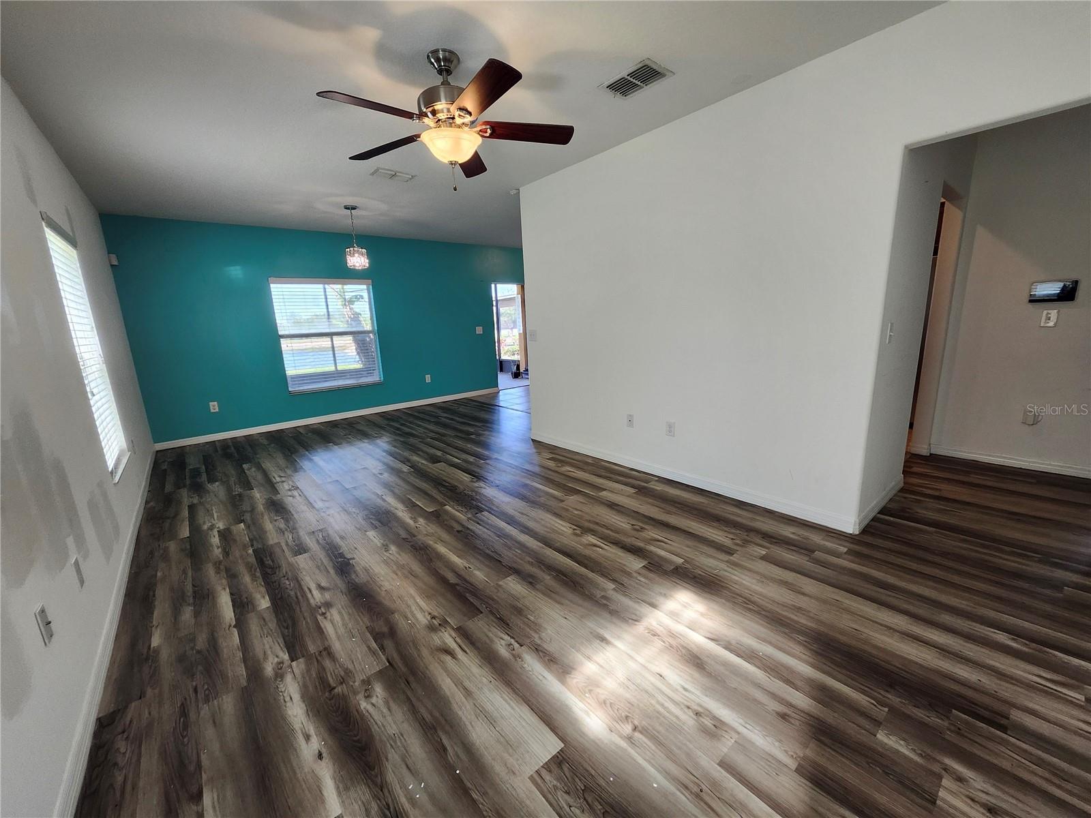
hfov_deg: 106.2
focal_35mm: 13
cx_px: 546
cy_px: 409
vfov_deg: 89.9
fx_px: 410
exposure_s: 1/60
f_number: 2.2
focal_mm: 1.74
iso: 100
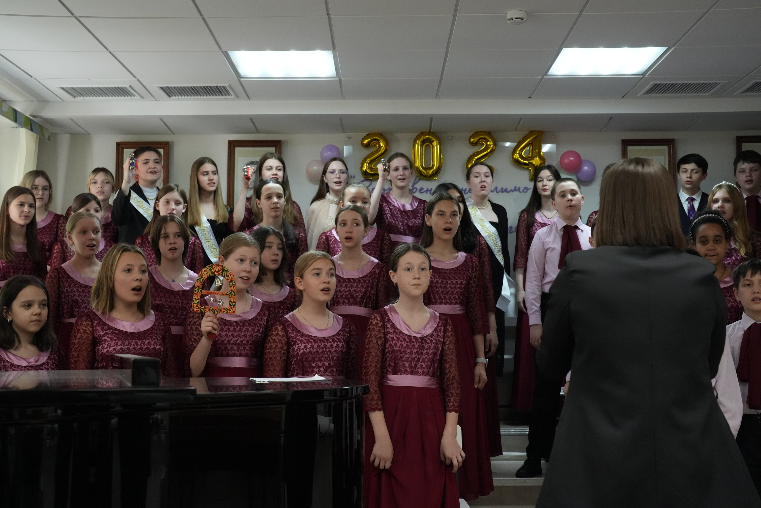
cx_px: 380
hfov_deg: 39.6
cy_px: 254
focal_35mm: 50
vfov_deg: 27.0
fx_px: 1057
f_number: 6.3
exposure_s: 1/320
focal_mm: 50
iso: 6400
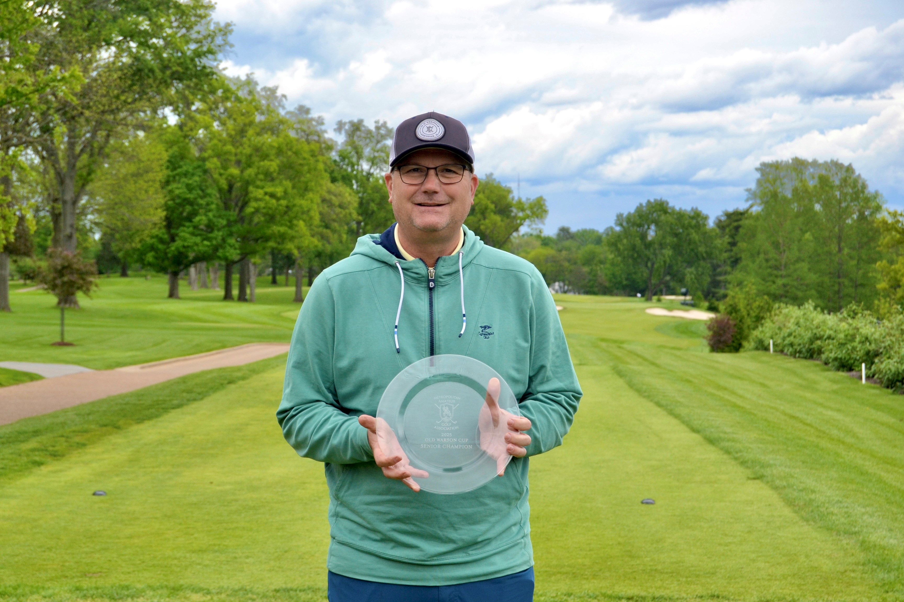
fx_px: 2072
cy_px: 301
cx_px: 452
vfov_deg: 16.6
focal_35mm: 82
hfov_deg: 24.6
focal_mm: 55
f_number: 5.6
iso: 500
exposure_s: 1/500
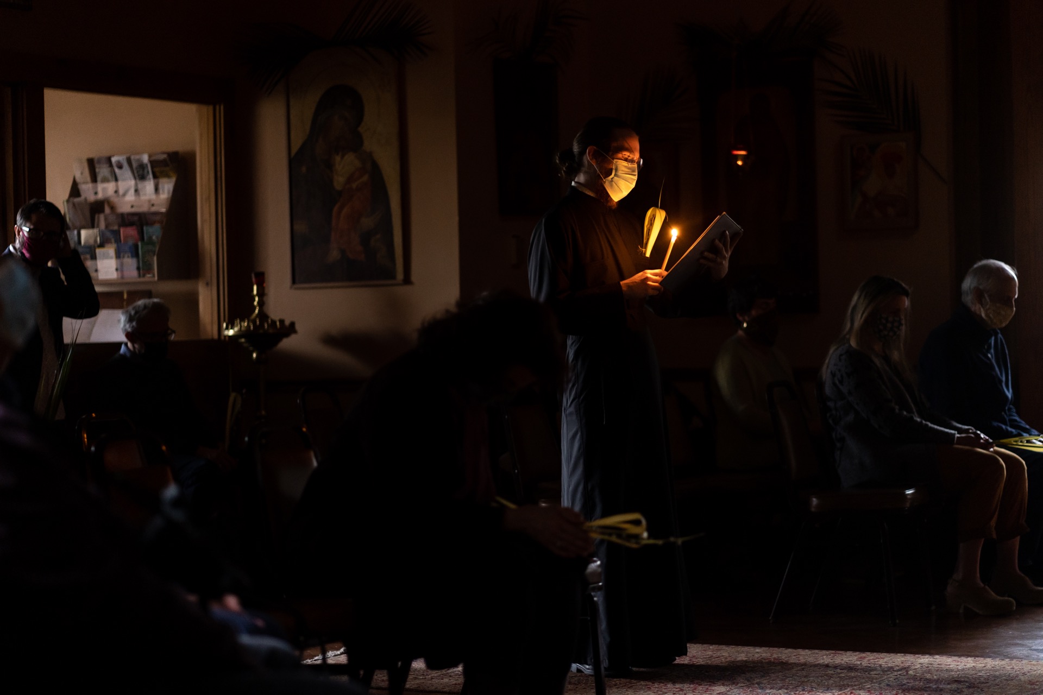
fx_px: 2462
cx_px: 522
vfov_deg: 16.1
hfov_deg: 23.9
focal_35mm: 85
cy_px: 348
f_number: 1.8
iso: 2000
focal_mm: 85
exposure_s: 1/60
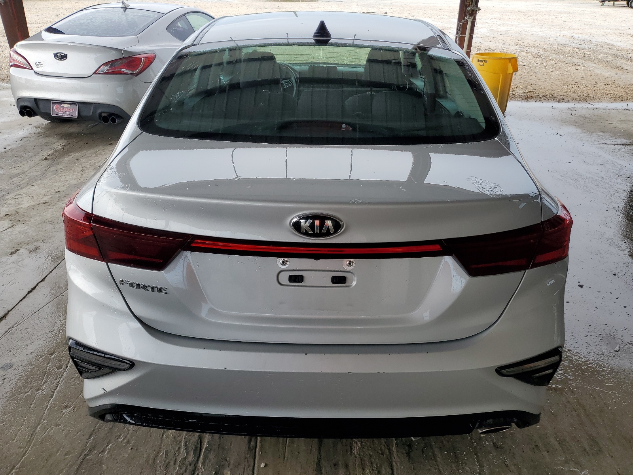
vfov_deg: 53.1
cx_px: 316
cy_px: 238
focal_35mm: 26
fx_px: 475
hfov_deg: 67.3
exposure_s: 1/714
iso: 50
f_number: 1.5
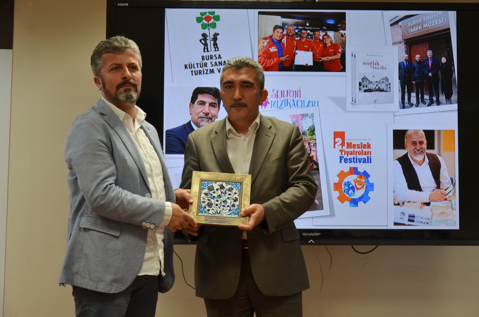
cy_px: 158
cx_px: 240
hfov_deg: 28.1
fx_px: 956
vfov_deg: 18.8
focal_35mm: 72
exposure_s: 1/60
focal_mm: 48
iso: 500
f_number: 4.8
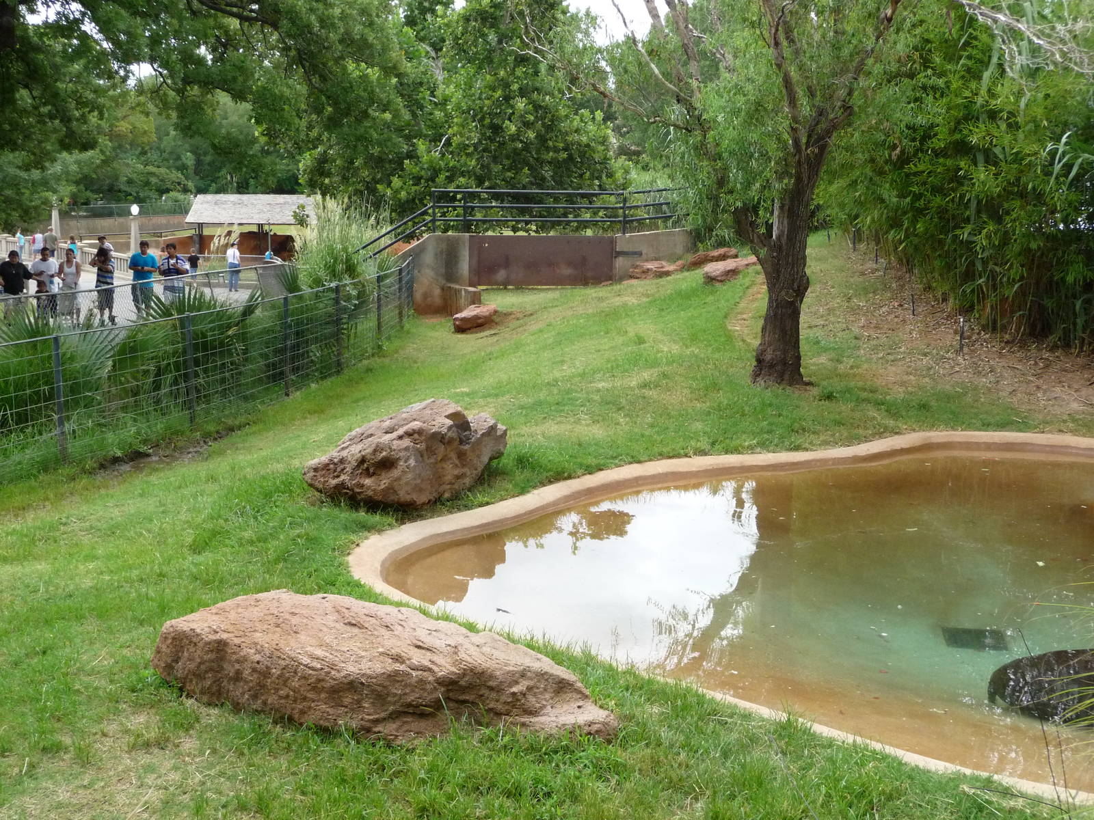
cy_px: 410
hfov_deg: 43.9
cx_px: 547
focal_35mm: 43
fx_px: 1359
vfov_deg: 33.6
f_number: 4
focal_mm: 7.1
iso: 320
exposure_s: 1/500
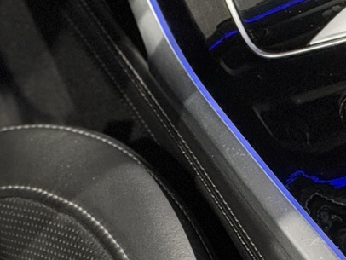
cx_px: 563
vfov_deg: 5.4
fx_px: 2730
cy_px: 18
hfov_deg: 7.1
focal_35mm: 273
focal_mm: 9
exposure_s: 1/40
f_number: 2.8
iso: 500
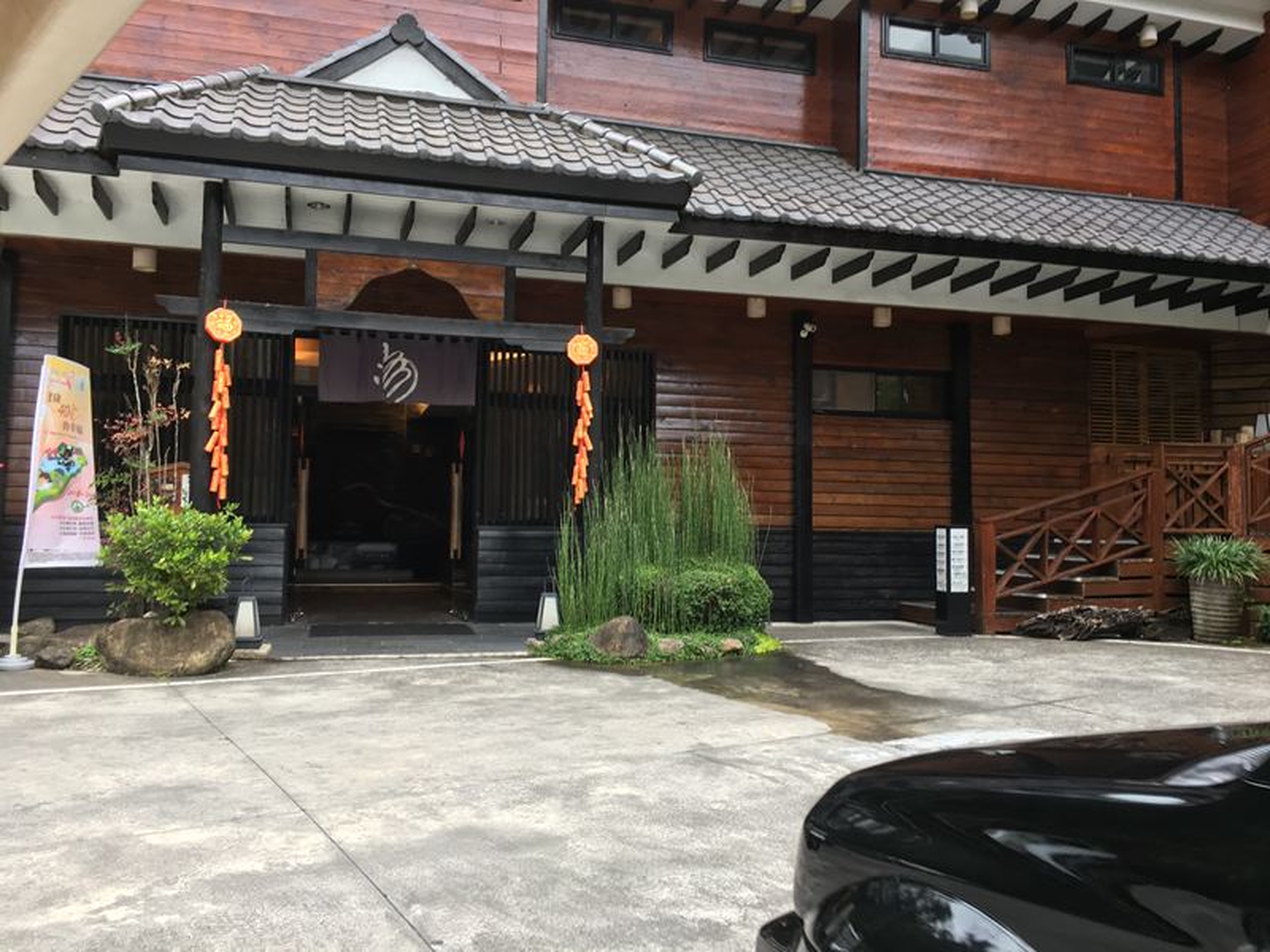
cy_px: 476
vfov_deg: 48.2
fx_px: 1064
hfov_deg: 61.7
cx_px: 635
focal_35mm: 29
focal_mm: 4.15
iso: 32
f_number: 2.2
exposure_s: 1/120
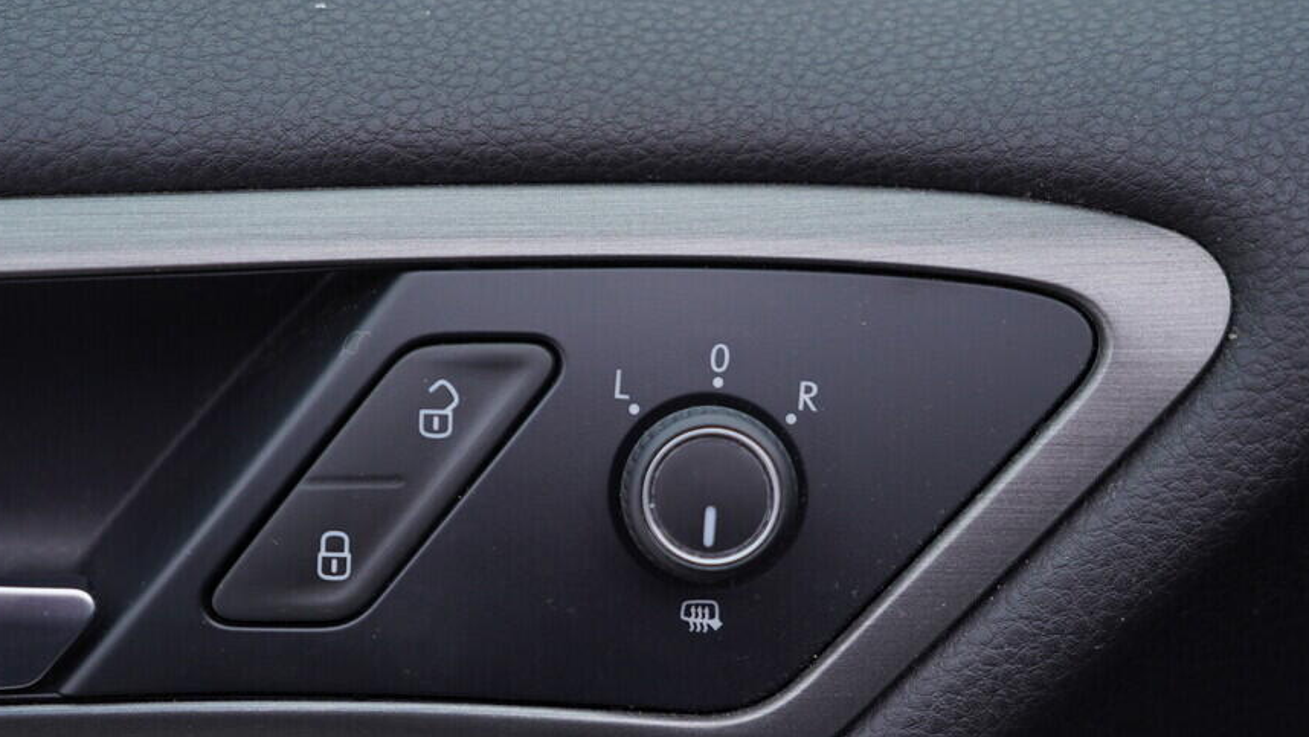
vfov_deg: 26.5
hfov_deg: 45.4
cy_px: 443
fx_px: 1562
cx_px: 590
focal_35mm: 45
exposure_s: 1/80
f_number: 2.8
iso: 125
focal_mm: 24
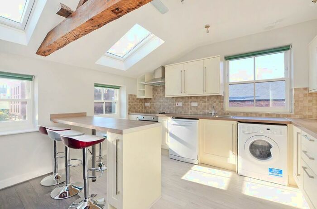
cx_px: 158
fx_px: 132
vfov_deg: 77.0
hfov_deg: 100.5
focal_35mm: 15
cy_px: 104
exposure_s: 1/60
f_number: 9
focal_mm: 10
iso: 320
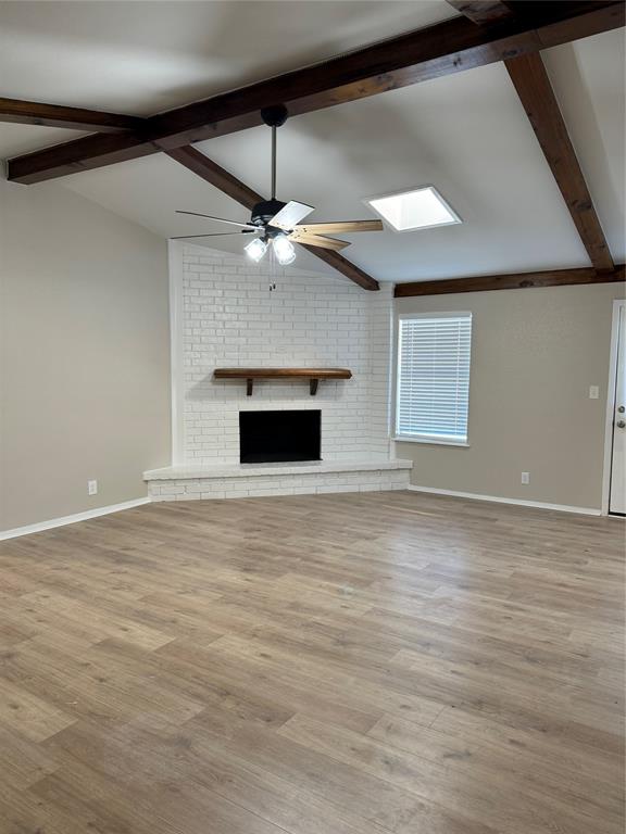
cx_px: 313
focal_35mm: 24
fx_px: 579
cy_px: 417
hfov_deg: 56.8
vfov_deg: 71.6
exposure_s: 1/60
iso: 160
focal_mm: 6.76
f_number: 1.78
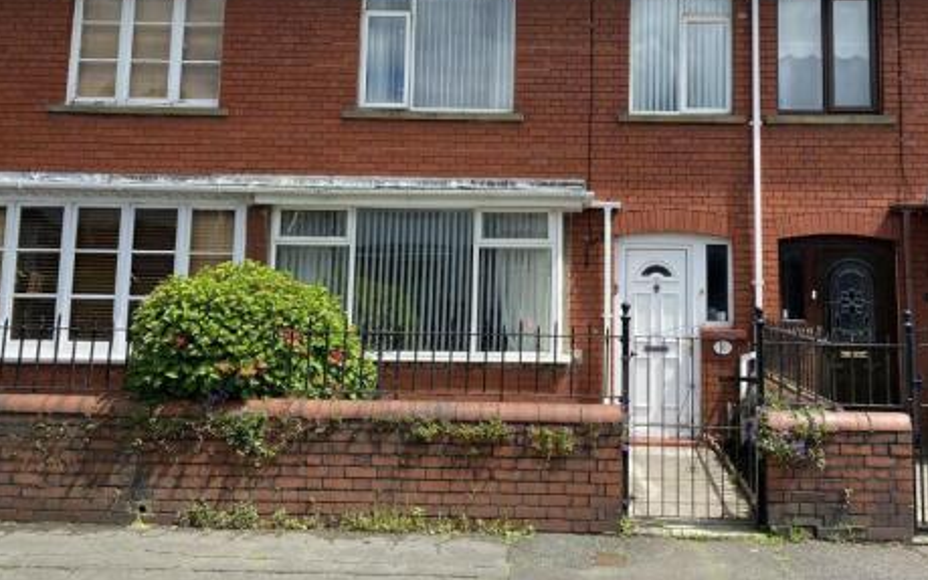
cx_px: 573
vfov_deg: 35.9
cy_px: 185
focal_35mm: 35
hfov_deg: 54.8
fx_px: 885
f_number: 1.8
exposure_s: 1/1543
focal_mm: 4.25
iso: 32
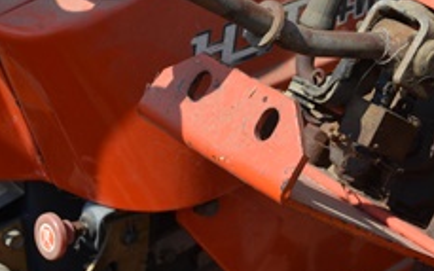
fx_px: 1135
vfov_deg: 13.3
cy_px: -34
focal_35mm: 96
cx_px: 383
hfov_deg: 21.2
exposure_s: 1/250
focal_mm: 24
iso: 125
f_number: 8
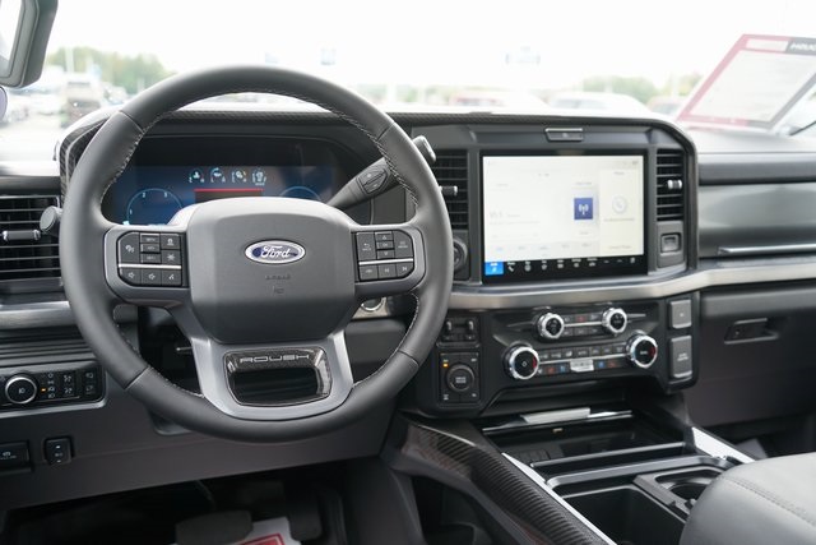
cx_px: 408
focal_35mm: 36
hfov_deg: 53.1
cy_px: 272
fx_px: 816
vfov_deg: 36.9
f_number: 4
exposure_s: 1/60
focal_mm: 36
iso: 160
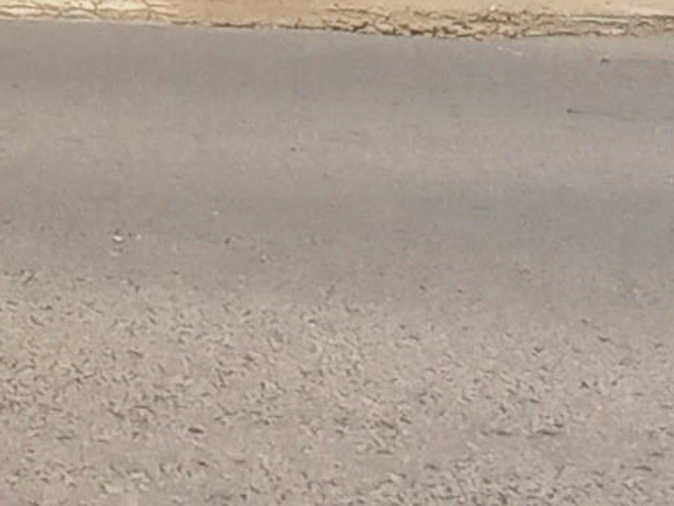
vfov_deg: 14.2
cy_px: -455
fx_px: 1754
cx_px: -511
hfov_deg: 17.8
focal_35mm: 90
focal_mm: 1.42
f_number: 2.2
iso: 50
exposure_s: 1/1246
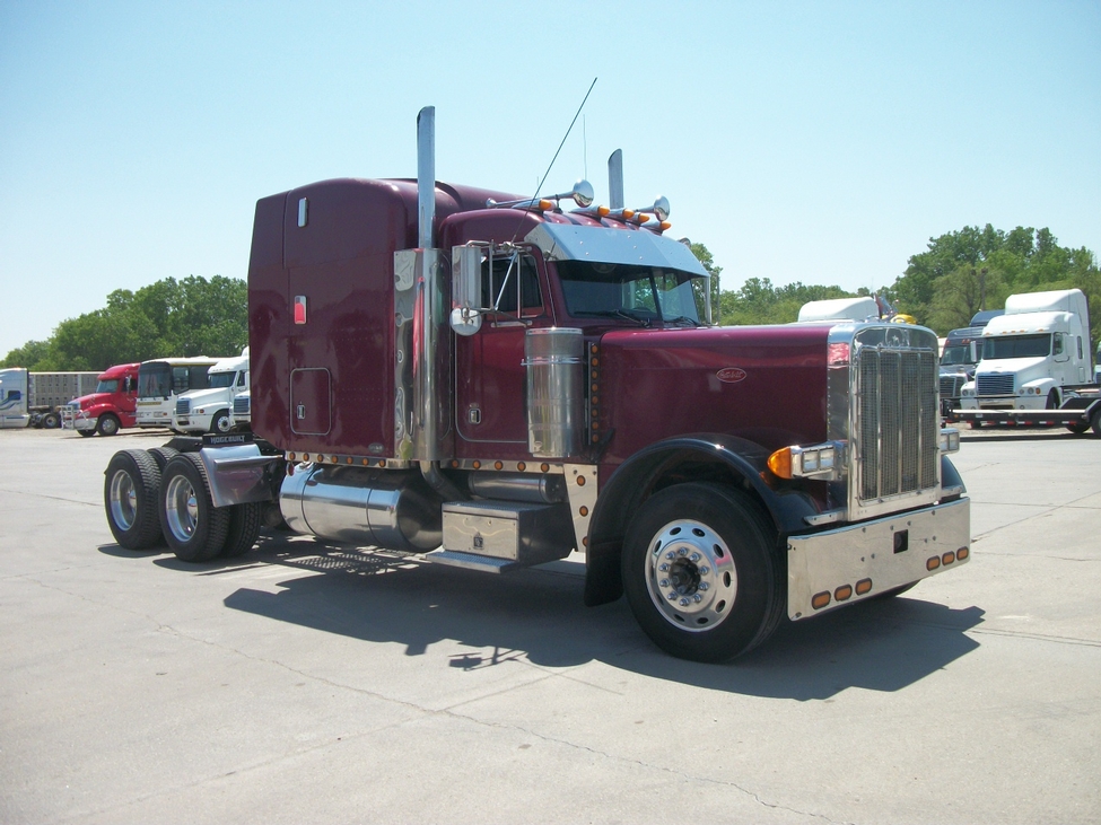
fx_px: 1018
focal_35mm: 32
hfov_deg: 56.8
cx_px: 550
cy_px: 412
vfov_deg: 44.2
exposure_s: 1/160
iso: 80
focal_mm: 5.7
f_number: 8.8
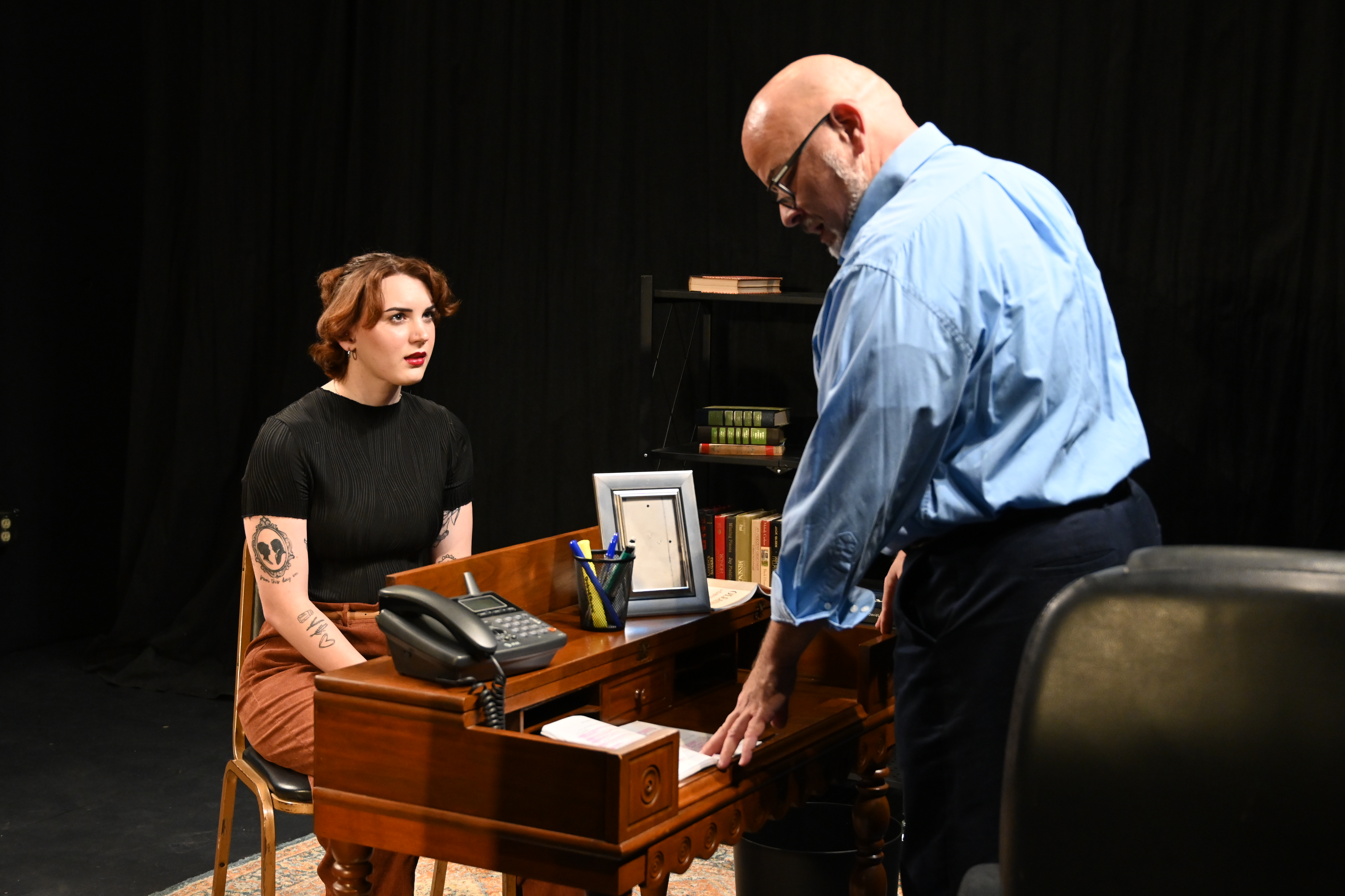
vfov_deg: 24.4
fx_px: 2073
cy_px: 448
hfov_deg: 35.9
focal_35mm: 56
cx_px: 672
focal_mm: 37
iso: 2000
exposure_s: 1/125
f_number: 4
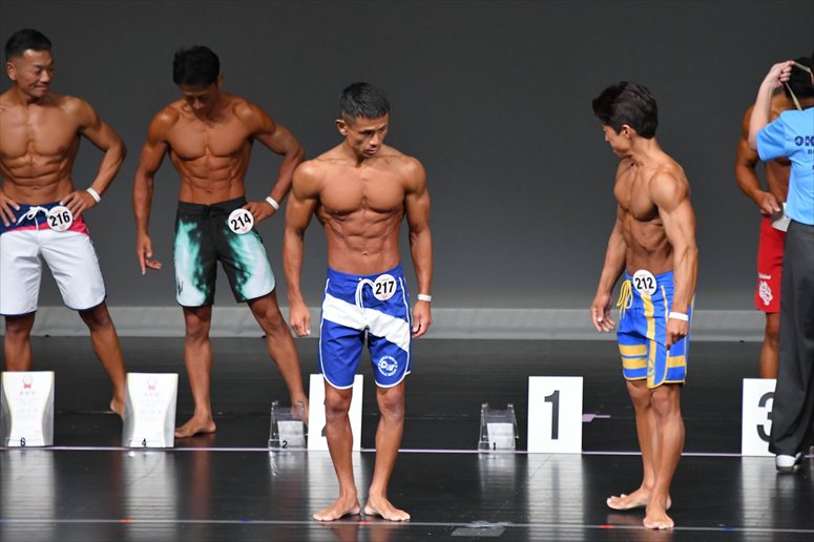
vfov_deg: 3.7
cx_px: 407
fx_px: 8475
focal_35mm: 375
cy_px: 271
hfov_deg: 5.5
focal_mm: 250
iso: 4000
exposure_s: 1/400
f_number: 5.6
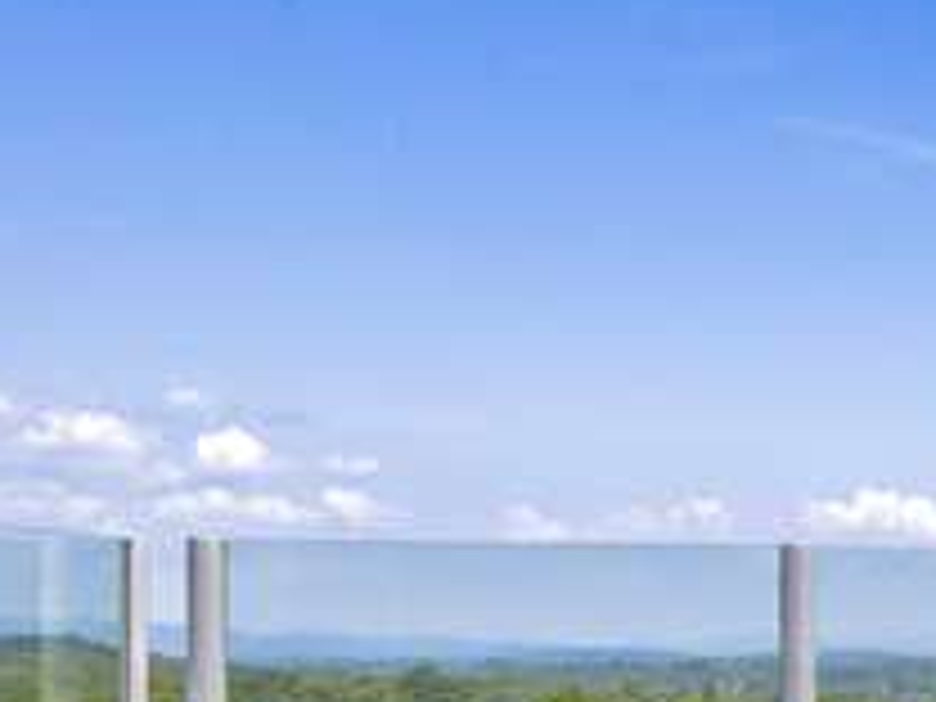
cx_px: 1636
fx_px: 2812
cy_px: 716
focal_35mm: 104
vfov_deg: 14.0
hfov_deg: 16.2
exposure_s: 1/125
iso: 250
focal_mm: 22
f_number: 13
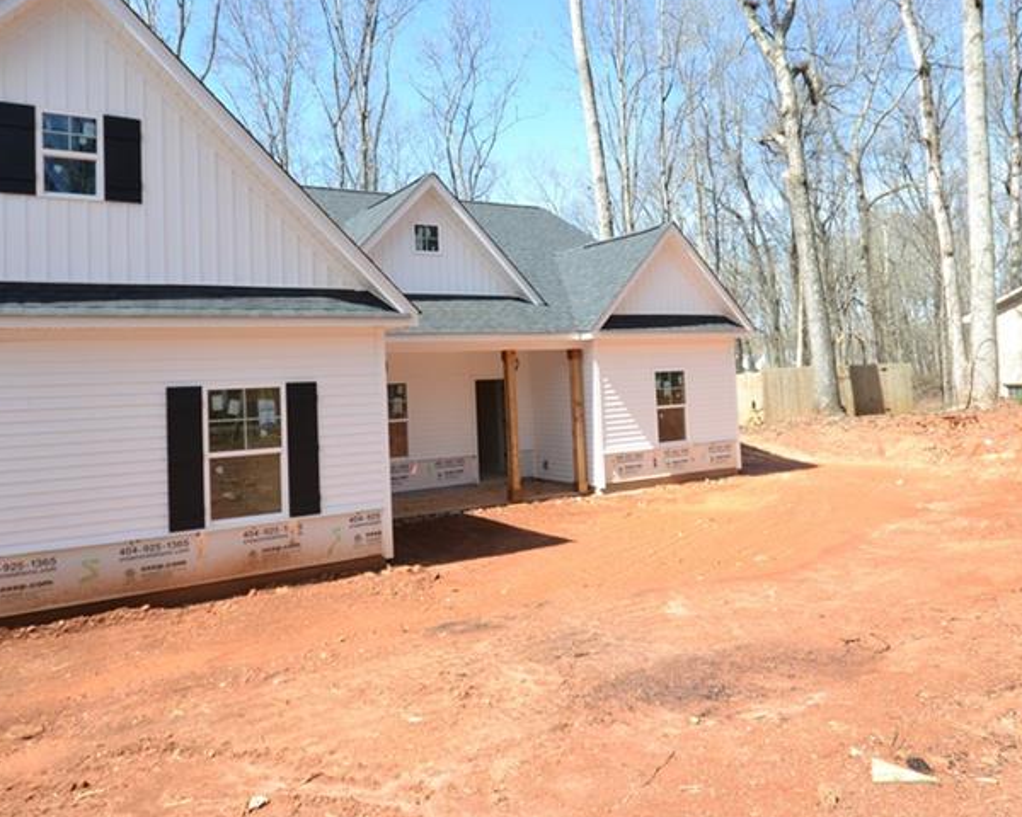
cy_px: 335
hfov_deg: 70.3
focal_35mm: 24
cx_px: 491
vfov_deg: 58.4
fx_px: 726
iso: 100
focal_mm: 10
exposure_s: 1/125
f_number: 5.6
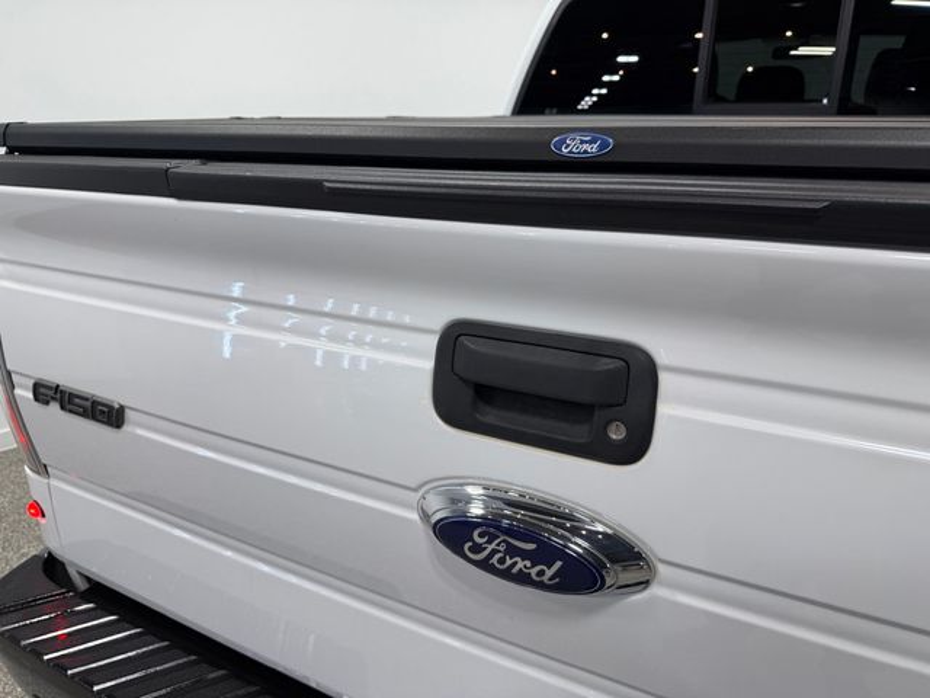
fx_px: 645
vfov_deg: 56.8
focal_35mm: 24
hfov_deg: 71.6
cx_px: 465
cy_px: 349
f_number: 1.78
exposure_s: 1/254
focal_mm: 6.76
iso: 64
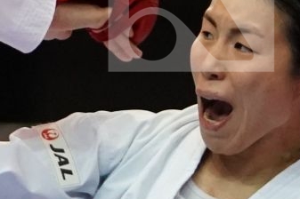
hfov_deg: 2.2
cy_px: -9
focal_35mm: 952
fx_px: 7925
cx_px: -110
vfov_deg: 1.4
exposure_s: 1/1000
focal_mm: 119
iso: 4000
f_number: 2.8
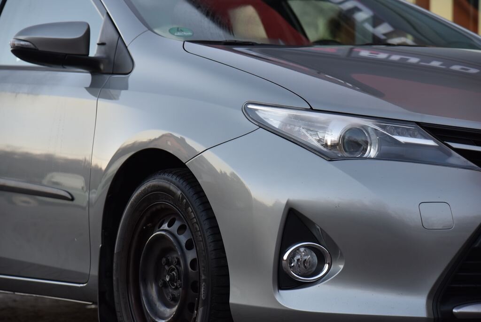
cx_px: 240
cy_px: 161
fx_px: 1604
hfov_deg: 17.1
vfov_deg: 11.4
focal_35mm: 120
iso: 500
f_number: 5
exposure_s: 1/100
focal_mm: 120
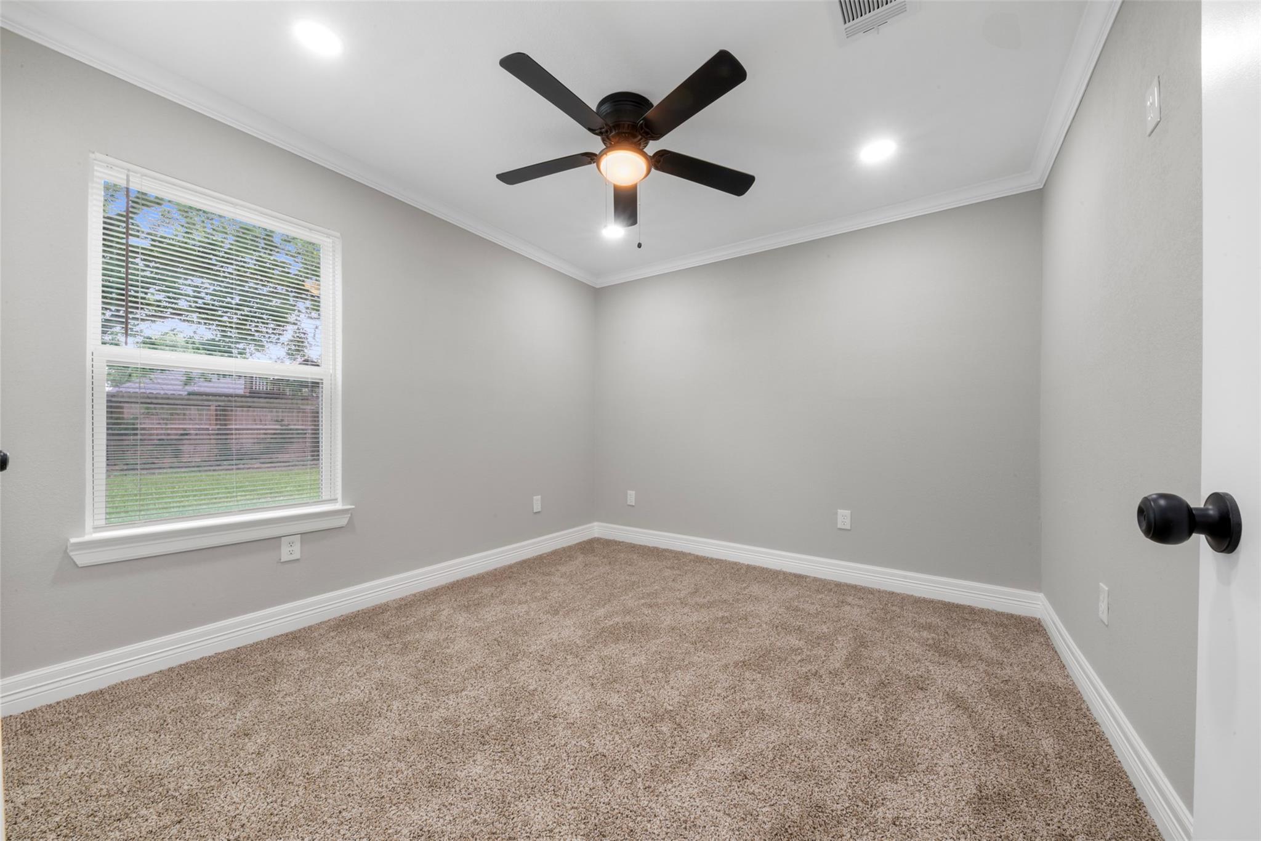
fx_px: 455
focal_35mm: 13
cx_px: 630
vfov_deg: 85.4
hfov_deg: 108.3
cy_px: 420
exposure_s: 4
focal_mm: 13
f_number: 9
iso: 250
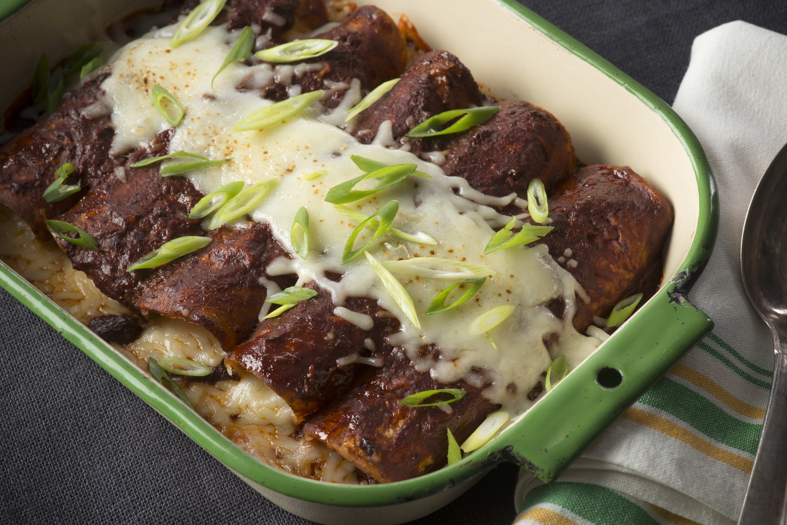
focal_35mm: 105
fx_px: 2296
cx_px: 394
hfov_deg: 19.5
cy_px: 262
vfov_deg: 13.1
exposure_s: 1/160
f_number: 14
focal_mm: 105
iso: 250
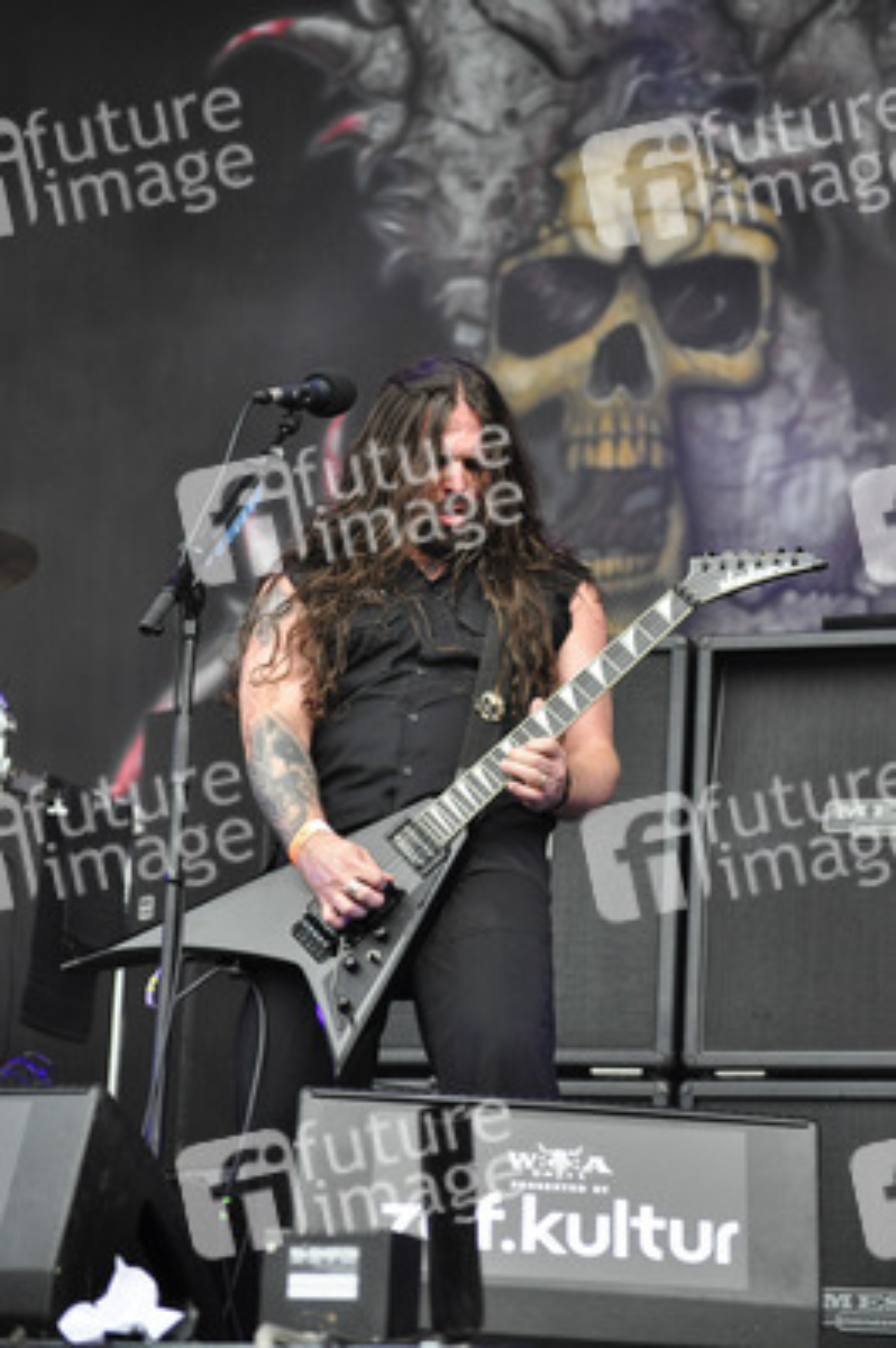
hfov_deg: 11.4
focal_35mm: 120
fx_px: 4487
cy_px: 674
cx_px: 448
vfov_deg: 17.1
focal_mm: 80
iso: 800
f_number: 4.2
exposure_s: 1/400
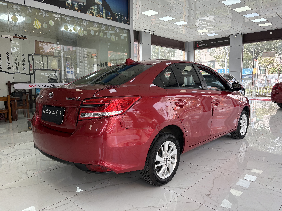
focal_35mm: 26
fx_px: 212
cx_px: 141
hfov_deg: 67.3
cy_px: 106
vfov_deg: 53.1
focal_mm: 5.96
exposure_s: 1/395
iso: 64
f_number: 1.6
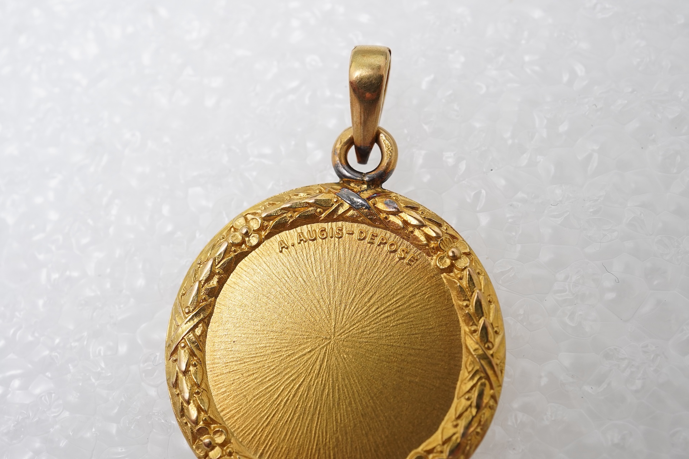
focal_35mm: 46
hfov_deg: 42.7
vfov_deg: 29.2
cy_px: 232
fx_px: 880
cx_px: 350
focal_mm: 30
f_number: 16
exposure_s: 1/125
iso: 400
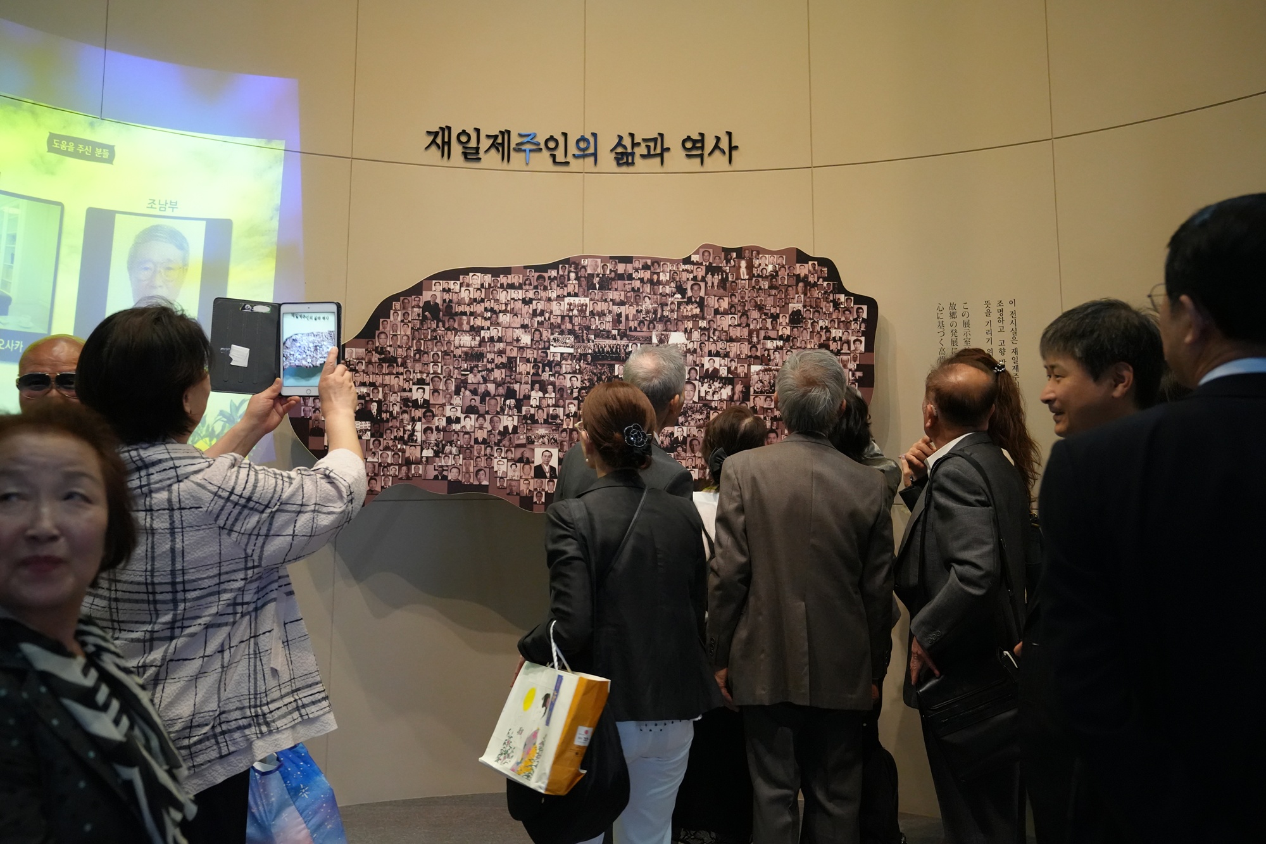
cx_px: 633
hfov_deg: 55.8
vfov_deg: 38.9
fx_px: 1195
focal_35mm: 34
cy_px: 422
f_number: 4
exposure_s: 1/160
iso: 8000
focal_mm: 34
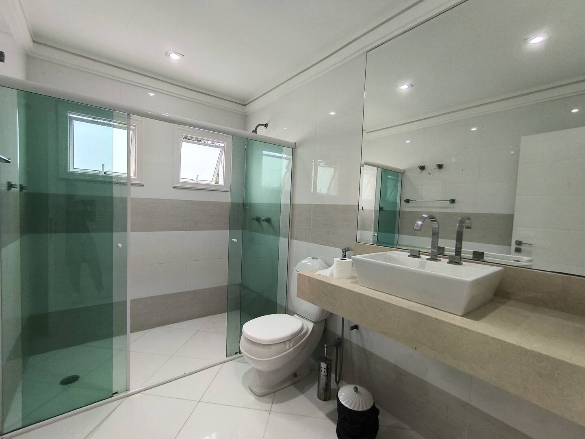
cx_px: 292
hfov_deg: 94.5
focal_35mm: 16
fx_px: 270
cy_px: 220
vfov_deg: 78.1
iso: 64
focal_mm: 1.65
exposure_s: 1/120
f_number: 2.2
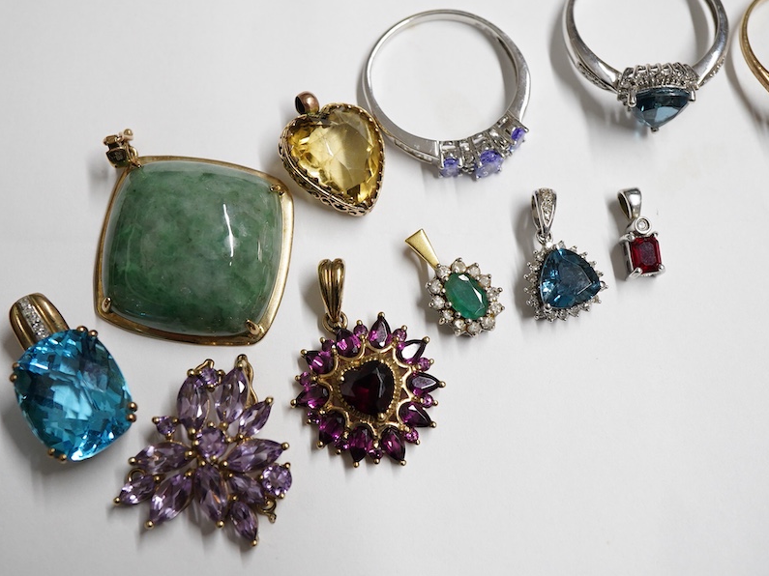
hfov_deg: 38.9
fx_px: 1088
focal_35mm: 49
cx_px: 355
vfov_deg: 29.7
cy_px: 288
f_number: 9
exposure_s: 1/125
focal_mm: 30
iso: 1250
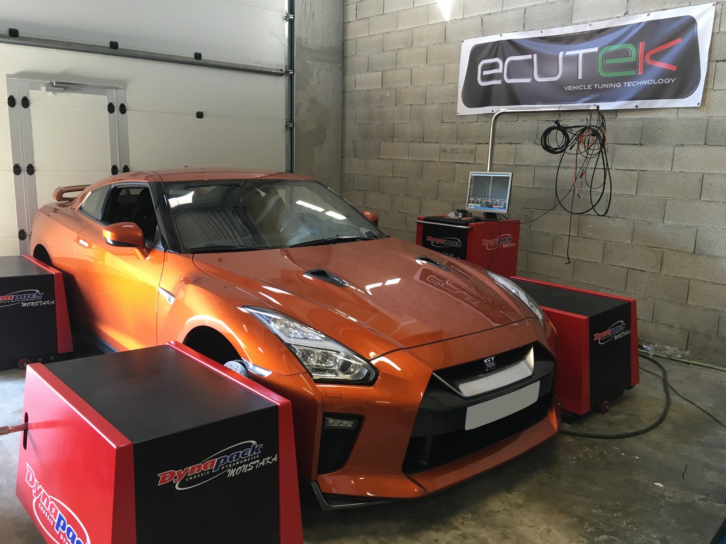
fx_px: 608
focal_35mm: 29
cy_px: 272
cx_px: 363
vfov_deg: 48.2
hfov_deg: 61.7
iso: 100
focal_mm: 4.15
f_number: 2.2
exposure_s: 1/33
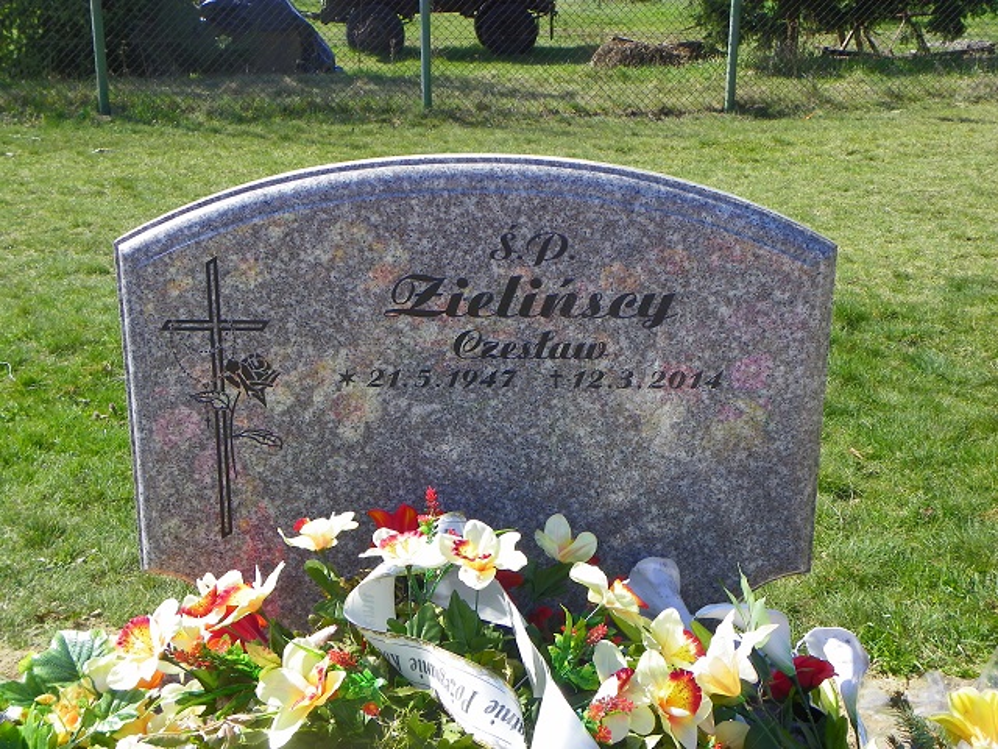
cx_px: 499
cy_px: 374
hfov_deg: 36.8
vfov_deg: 28.0
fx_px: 1499
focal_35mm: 52
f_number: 4.5
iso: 64
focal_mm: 9.2
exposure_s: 1/200
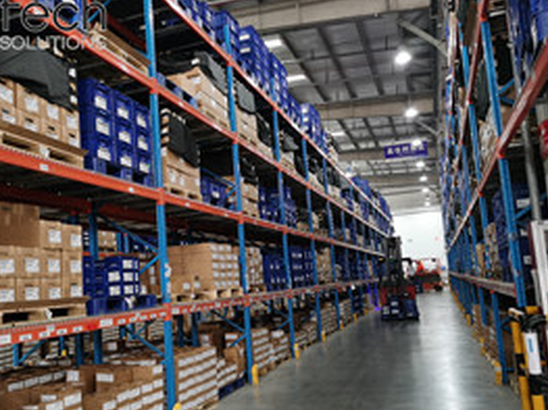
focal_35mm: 36
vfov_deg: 39.6
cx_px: 227
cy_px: 223
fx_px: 570
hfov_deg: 51.1
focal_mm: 5.58
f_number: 1.8
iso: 320
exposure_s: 1/50
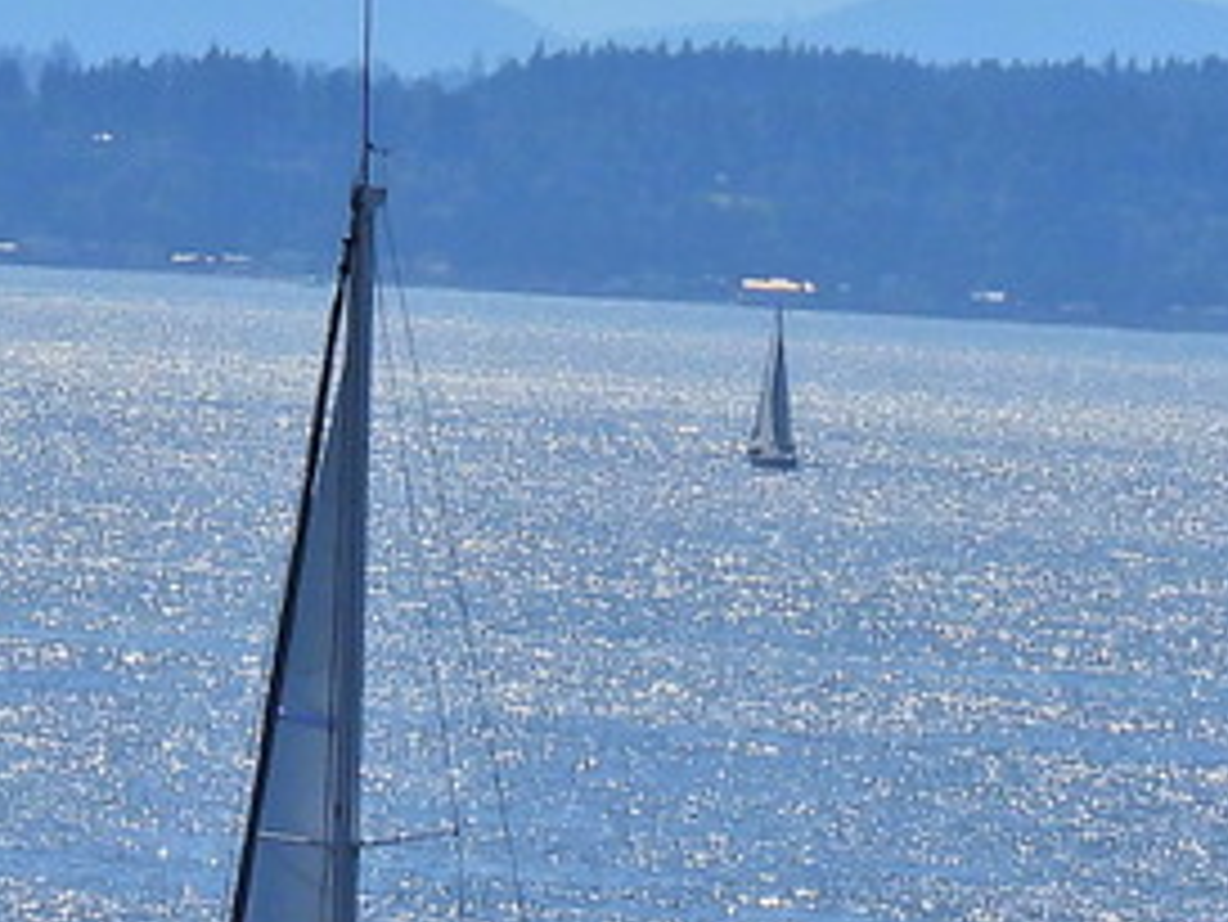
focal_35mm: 798
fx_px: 28321
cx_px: 171
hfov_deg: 2.5
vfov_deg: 1.9
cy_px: 1462
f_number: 5
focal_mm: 30.3
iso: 100
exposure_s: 1/2000
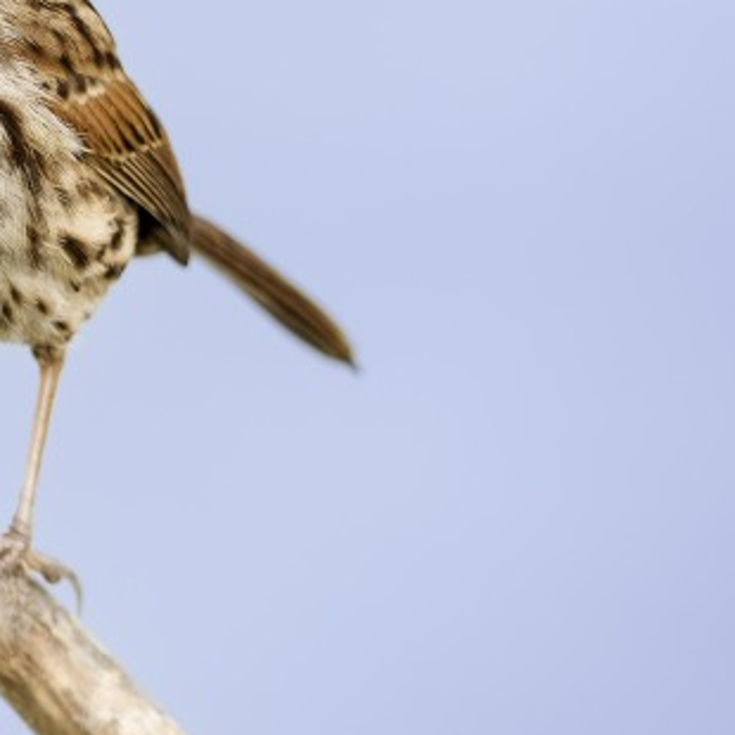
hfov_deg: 1.1
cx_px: -204
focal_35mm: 1534
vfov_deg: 1.1
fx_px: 36850
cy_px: 186
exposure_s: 1/800
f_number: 8
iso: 2500
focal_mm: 700
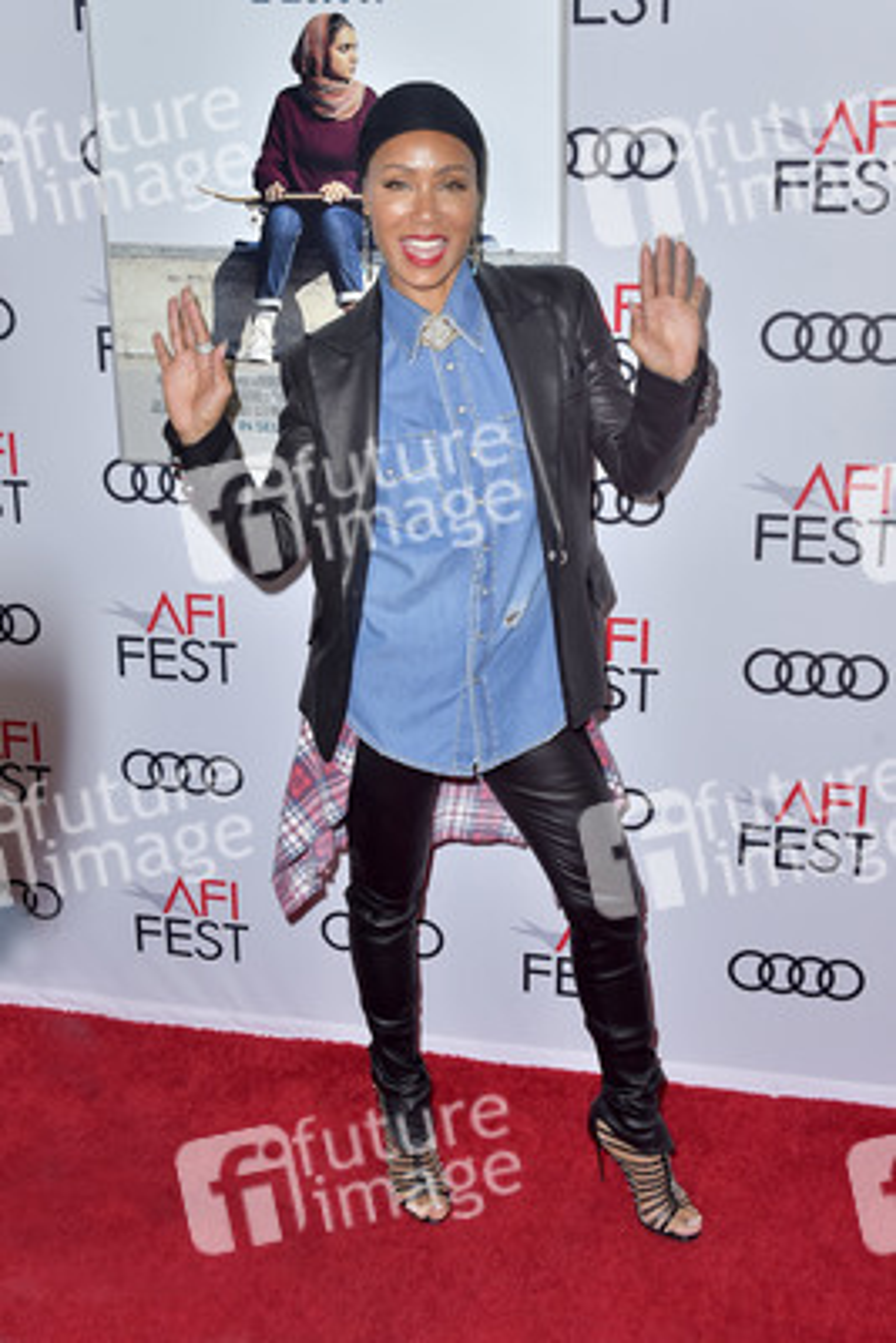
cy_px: 672
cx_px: 448
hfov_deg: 36.9
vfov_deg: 53.1
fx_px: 1343
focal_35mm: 36
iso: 500
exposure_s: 1/250
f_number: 7.1
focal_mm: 36
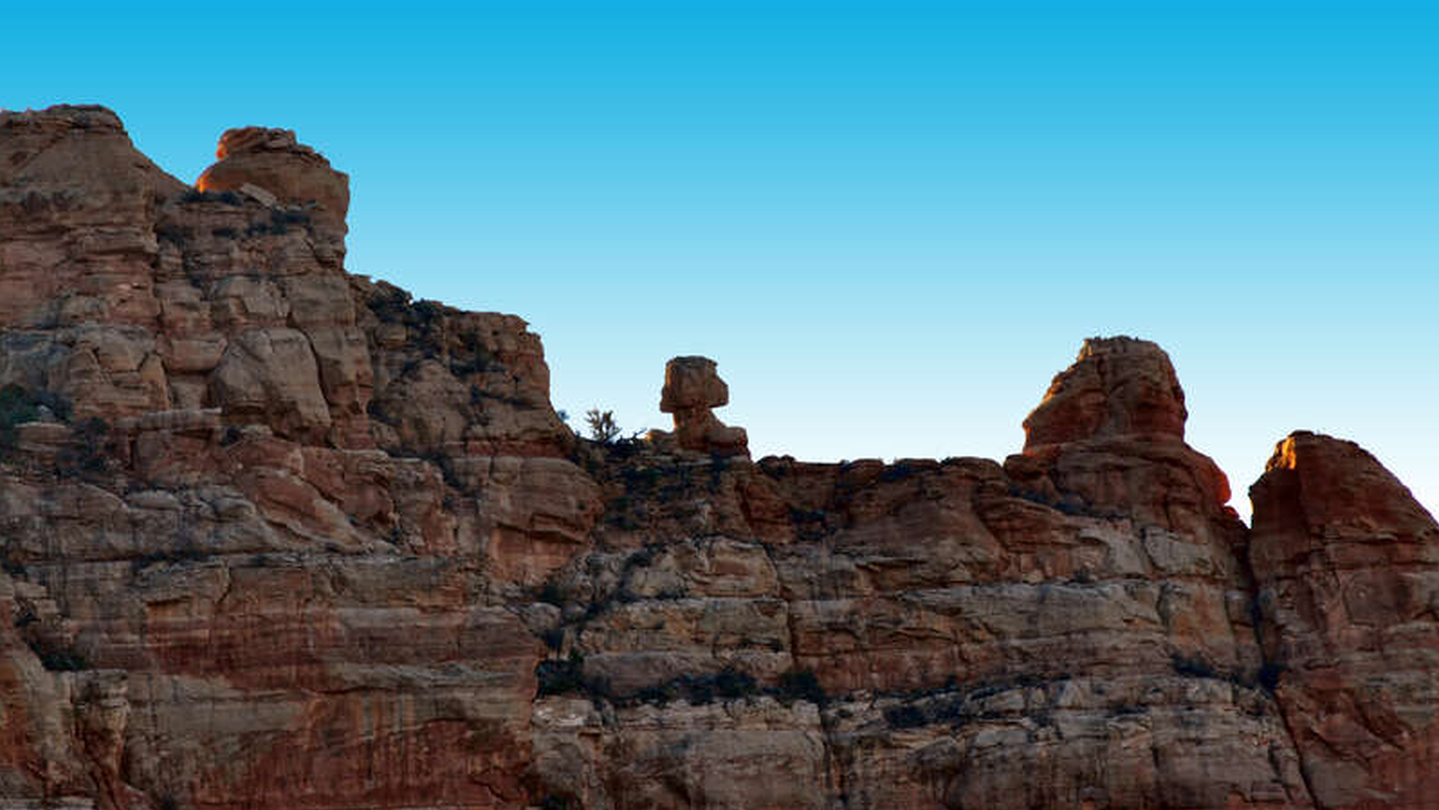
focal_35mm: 472
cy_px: 416
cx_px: 720
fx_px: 18011
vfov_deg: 2.6
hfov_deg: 4.6
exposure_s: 1/125
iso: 200
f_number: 9
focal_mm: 300
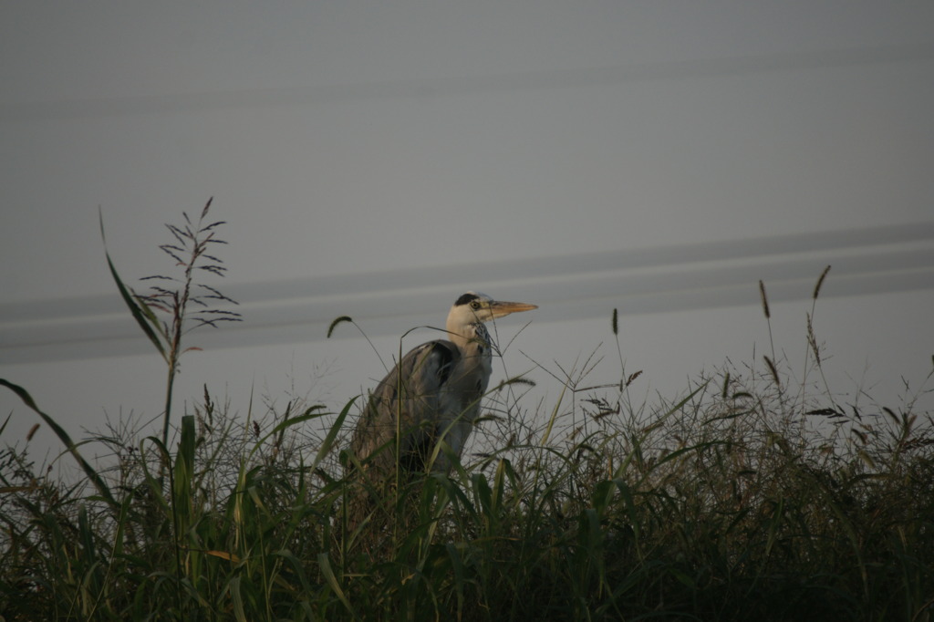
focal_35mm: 750
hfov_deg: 2.8
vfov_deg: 1.8
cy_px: 311
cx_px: 467
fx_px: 19451
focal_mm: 500
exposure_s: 1/800
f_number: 6.3
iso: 200
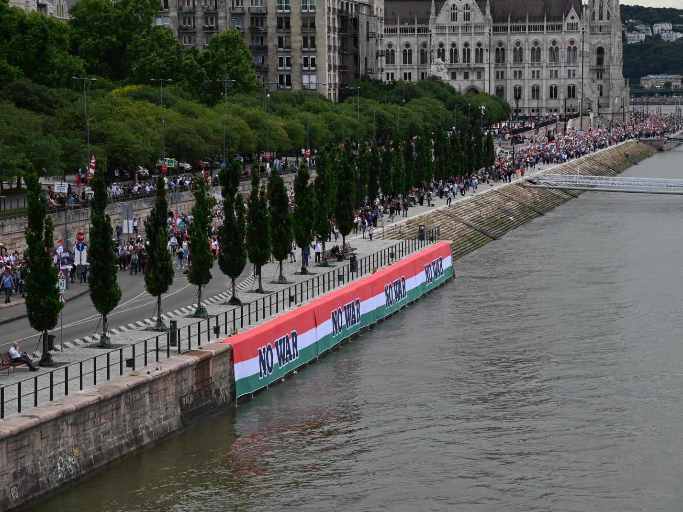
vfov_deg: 13.8
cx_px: 383
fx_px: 2111
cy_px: 257
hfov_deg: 18.4
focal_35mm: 107
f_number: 6.3
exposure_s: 1/400
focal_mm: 98
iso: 100
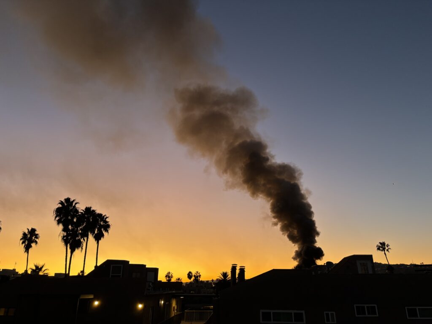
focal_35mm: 26
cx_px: 216
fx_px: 324
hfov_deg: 67.3
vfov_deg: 53.1
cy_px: 162
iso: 160
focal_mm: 5.96
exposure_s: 1/60
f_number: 1.6
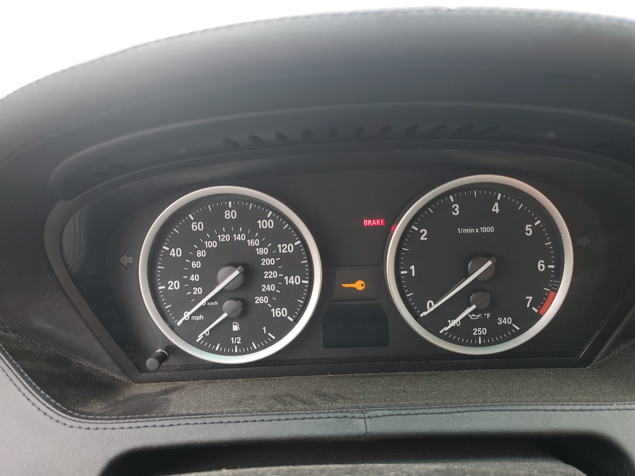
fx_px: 477
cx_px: 318
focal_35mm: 26
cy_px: 238
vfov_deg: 53.1
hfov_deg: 67.3
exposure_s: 1/120
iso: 52
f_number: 1.5
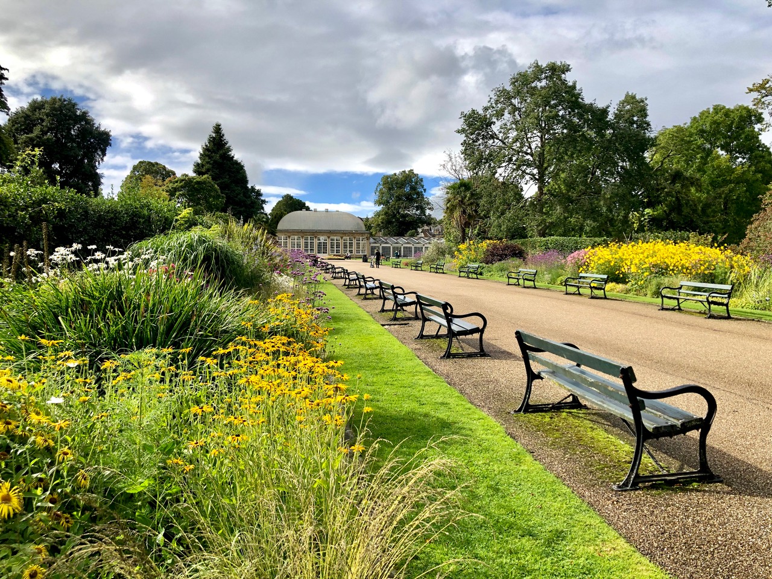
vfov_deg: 49.7
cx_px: 386
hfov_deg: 63.4
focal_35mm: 28
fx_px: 624
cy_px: 290
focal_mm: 3.99
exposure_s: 1/2315
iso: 25
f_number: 1.8
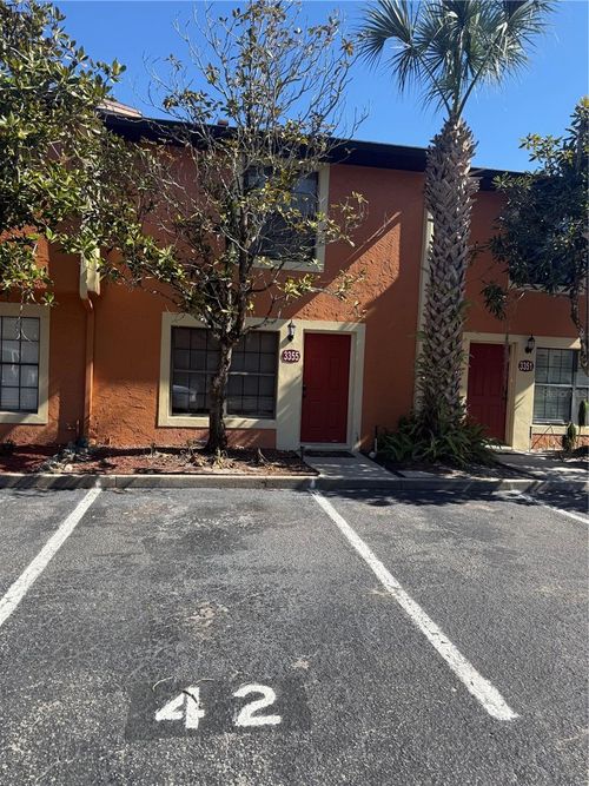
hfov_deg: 56.8
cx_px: 294
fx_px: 545
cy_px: 393
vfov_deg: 71.6
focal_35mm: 24
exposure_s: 1/2053
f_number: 1.78
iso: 80
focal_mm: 6.76
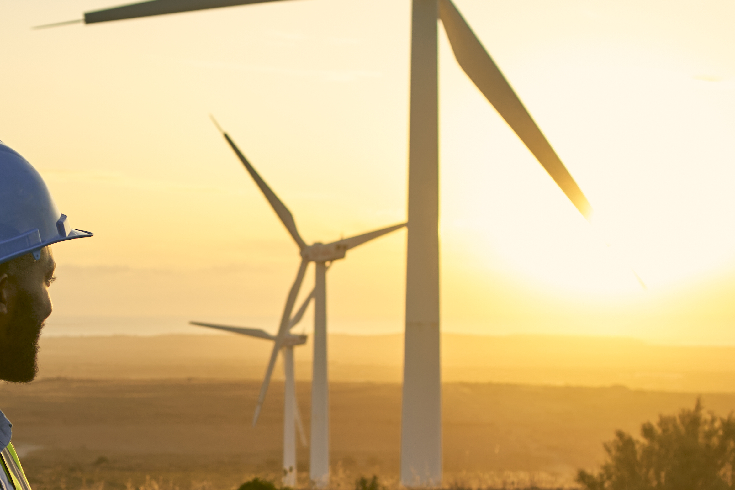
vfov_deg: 14.3
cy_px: 424
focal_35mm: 95
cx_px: 94
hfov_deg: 21.1
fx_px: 1940
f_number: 3.5
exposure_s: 1/320
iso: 100
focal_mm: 28
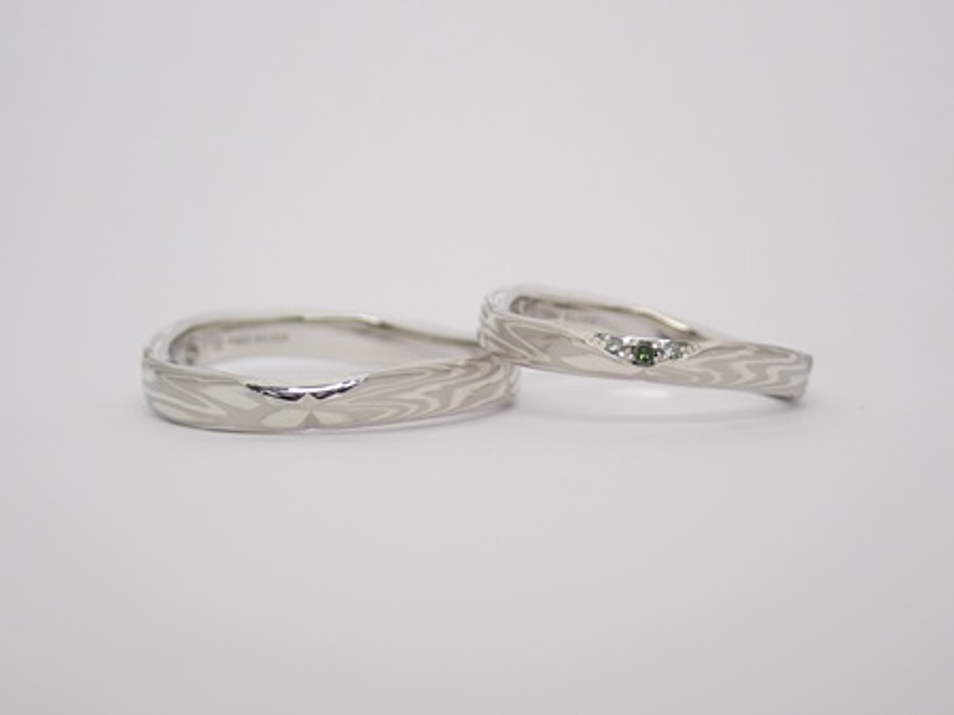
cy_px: 358
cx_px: 477
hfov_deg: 25.3
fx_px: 2121
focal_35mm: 77
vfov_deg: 19.1
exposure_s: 1/160
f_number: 4.1
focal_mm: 13.65
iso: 200
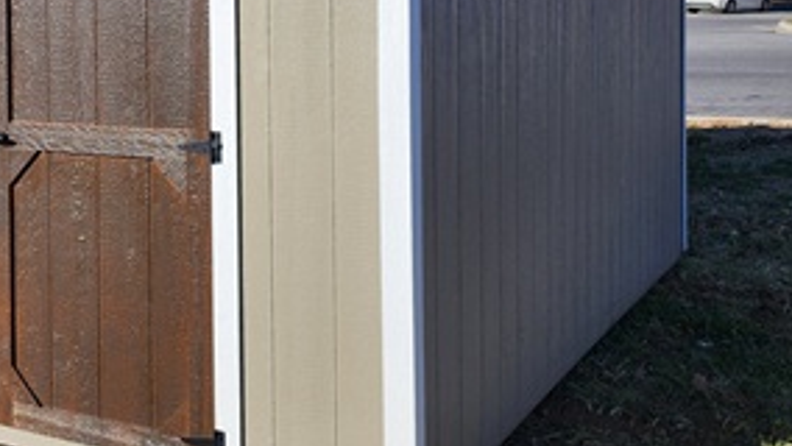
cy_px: 78
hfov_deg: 38.5
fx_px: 1113
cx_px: 237
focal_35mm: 53
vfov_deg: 22.3
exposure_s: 1/1941
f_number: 1.8
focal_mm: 6.4
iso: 12
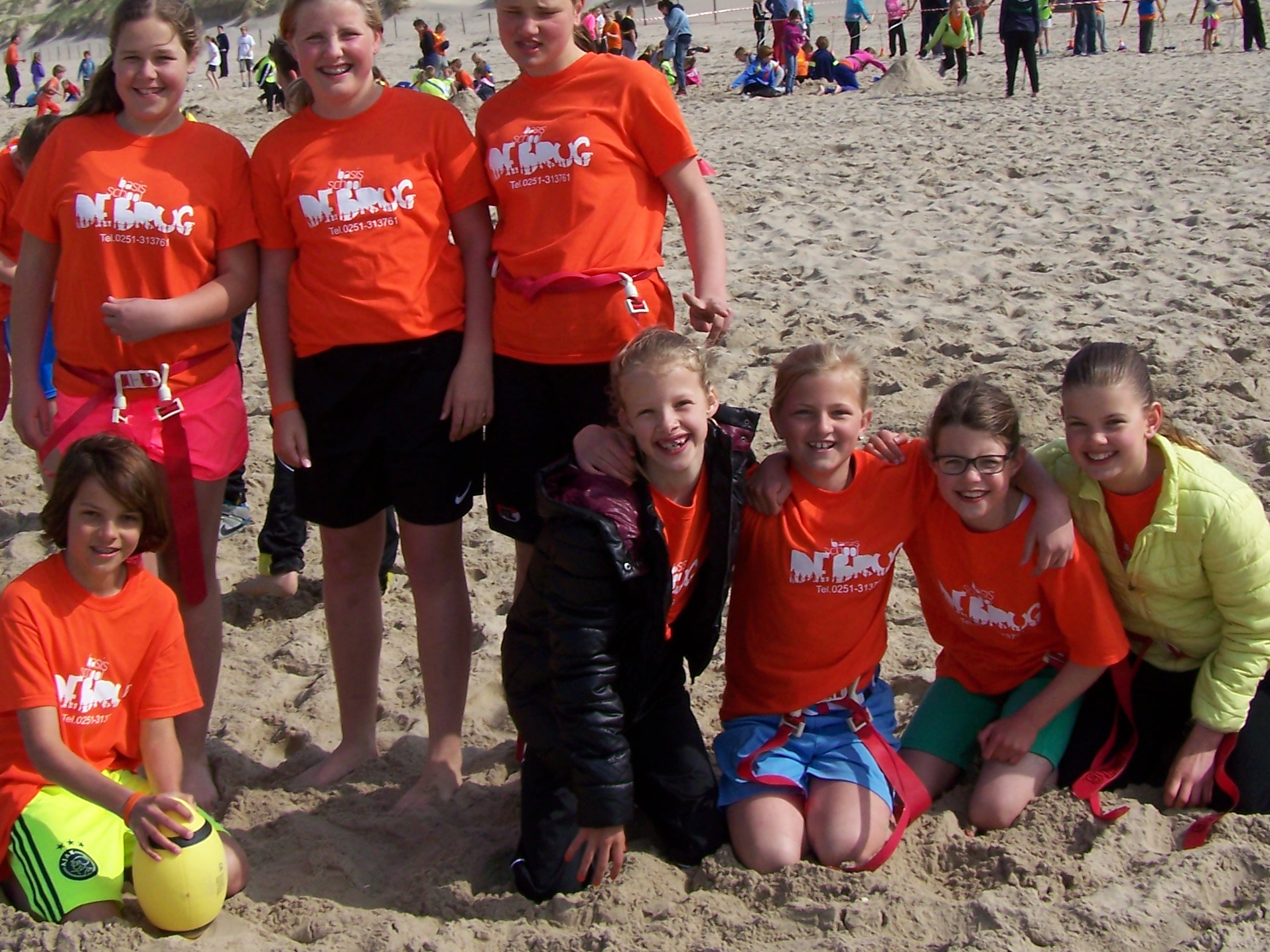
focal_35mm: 61
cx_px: 605
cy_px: 304
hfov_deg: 31.7
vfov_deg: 23.9
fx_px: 2238
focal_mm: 6.3
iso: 64
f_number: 4
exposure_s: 1/800
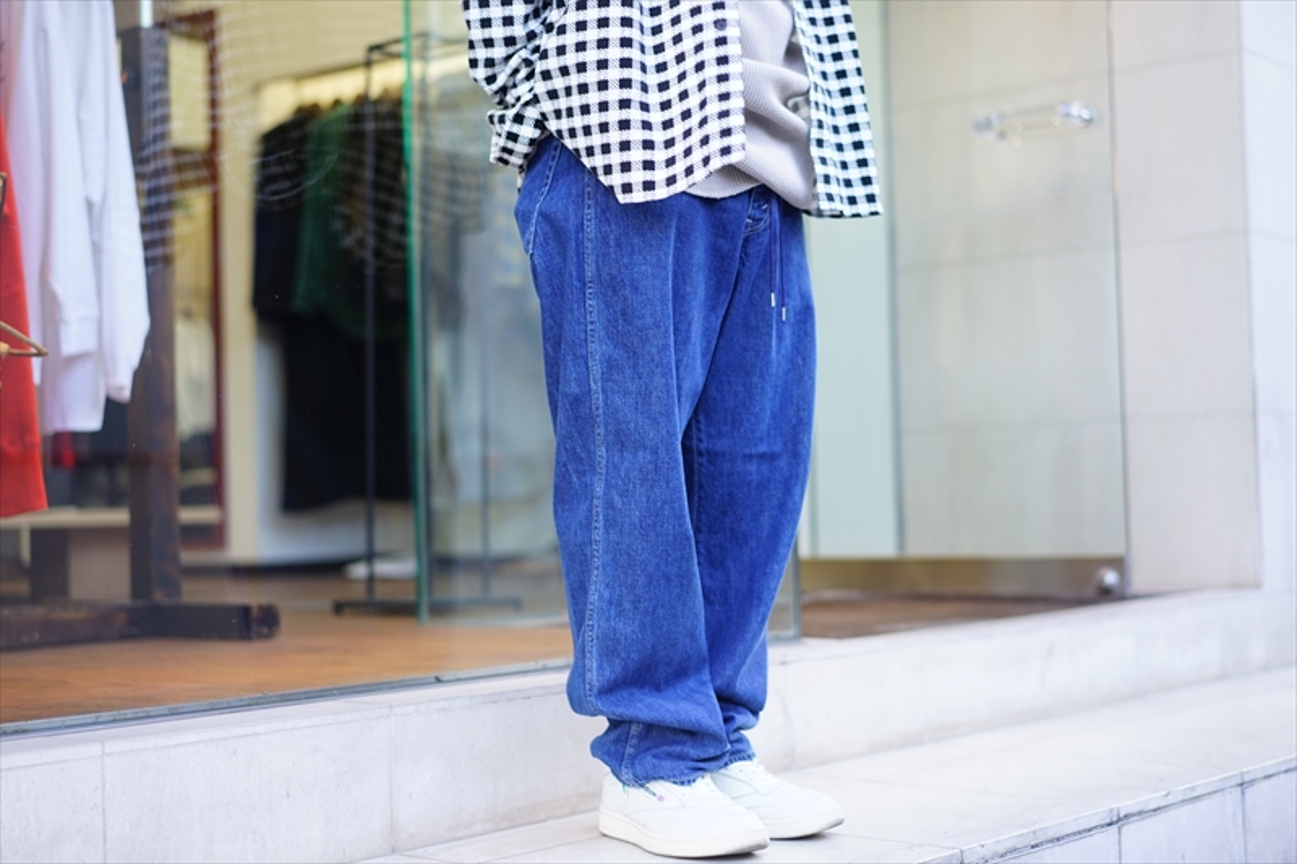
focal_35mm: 55
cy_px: 432
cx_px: 648
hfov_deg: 36.3
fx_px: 1981
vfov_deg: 24.6
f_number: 2
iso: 100
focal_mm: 55
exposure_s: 1/80
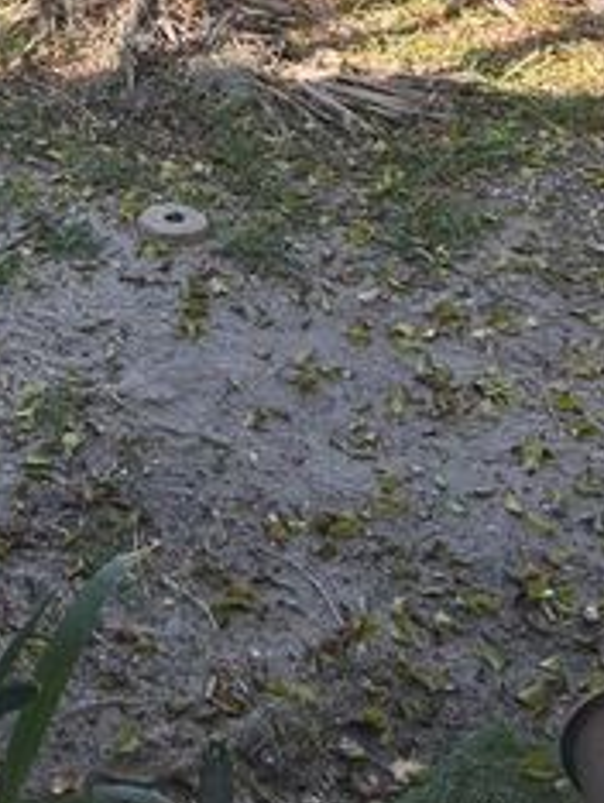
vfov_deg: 23.4
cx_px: -65
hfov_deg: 19.1
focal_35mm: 74
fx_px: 1718
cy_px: -232
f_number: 1.5
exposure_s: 1/312
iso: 50
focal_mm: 5.7
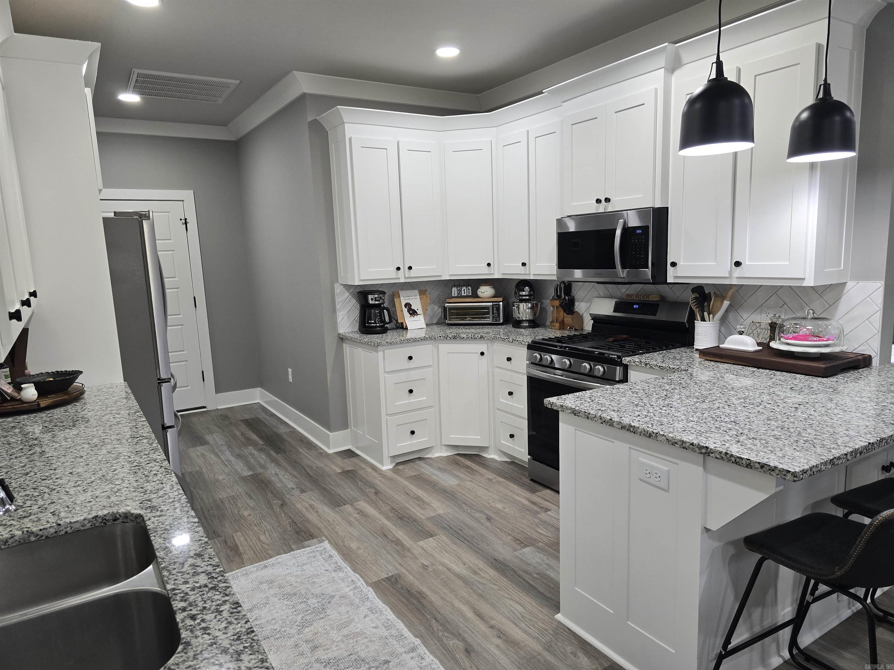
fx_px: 594
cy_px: 335
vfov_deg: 58.9
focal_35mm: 23
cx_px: 447
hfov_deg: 73.9
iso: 200
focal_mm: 6.3
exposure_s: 1/120
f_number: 1.7
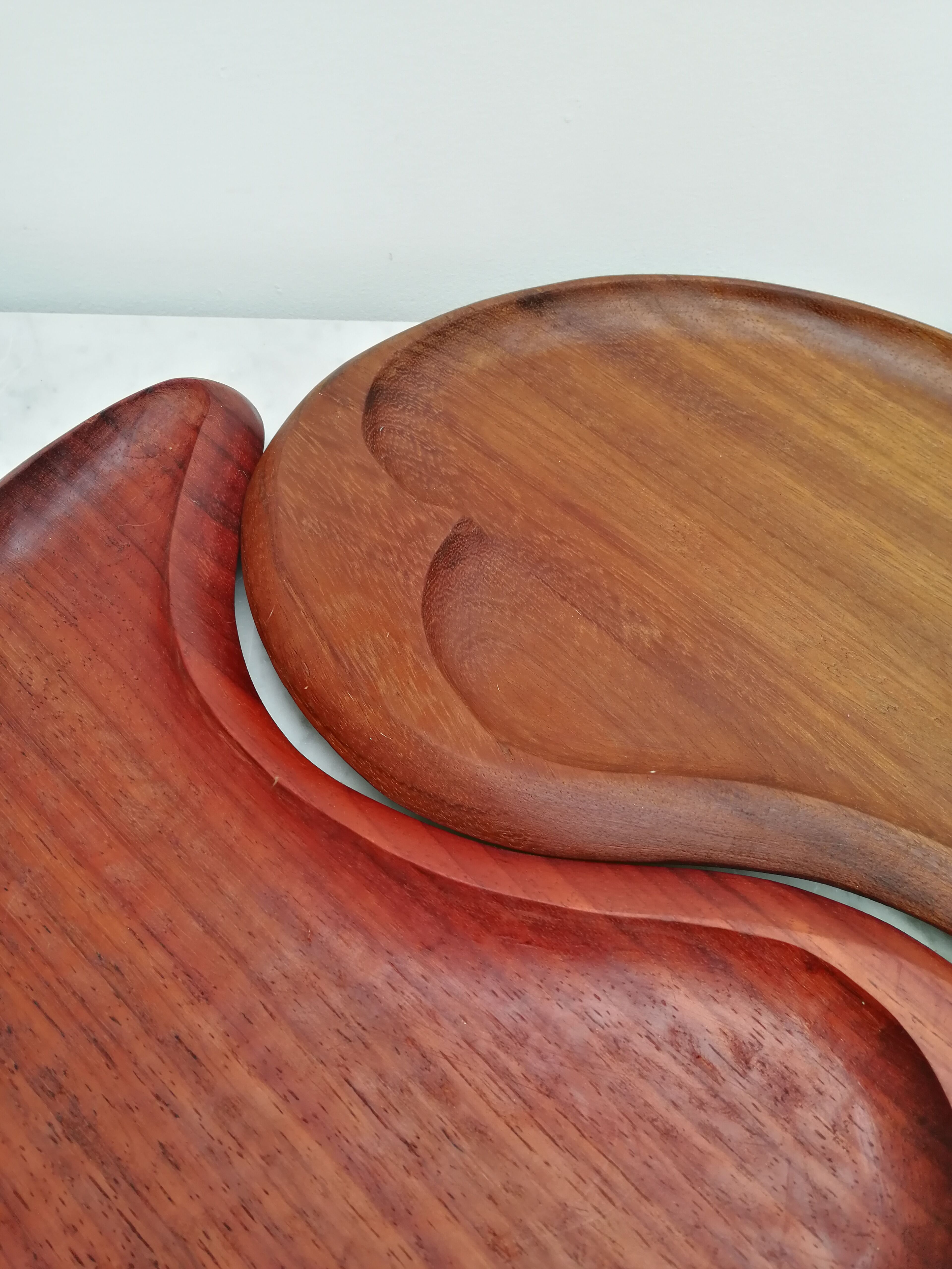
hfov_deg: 51.4
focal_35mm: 27
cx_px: 476
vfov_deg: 65.3
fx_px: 990
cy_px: 634
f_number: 1.8
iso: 125
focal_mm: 3.95
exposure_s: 1/50
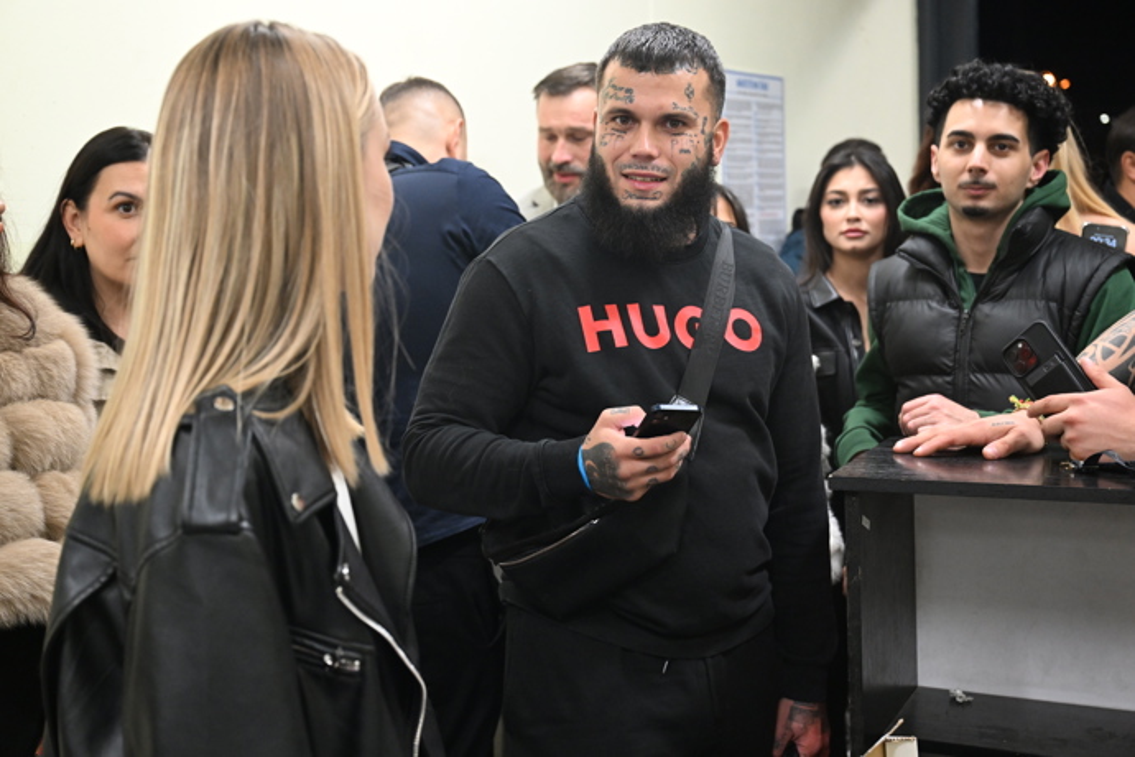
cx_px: 568
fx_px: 1639
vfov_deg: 26.0
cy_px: 378
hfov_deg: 38.2
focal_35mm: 52
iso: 4000
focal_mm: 52
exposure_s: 1/200
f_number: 4.5
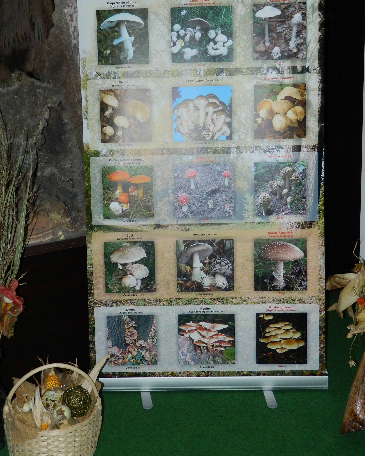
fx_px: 594
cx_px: 164
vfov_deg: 41.8
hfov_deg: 34.1
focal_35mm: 44
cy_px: 178
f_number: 3.2
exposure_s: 1/40
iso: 200
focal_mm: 5.6
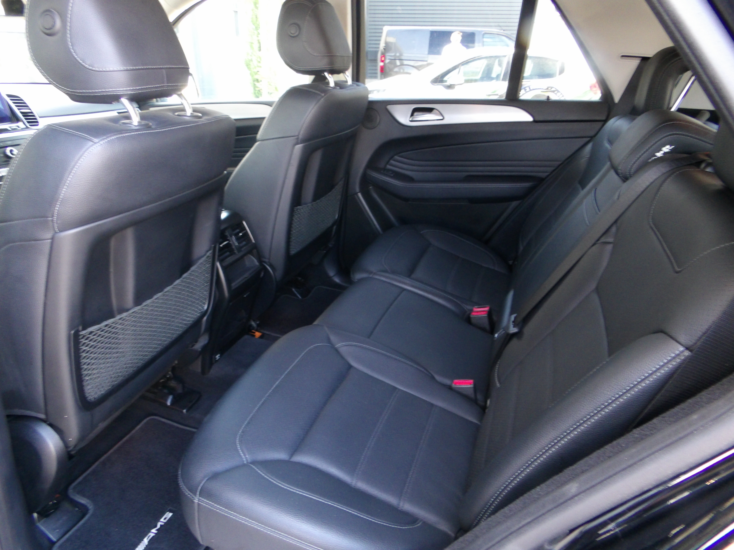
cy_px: 275
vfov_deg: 56.8
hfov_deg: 71.6
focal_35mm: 24
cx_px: 367
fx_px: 509
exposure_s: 1/15
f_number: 4.1
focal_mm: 4.3
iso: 282
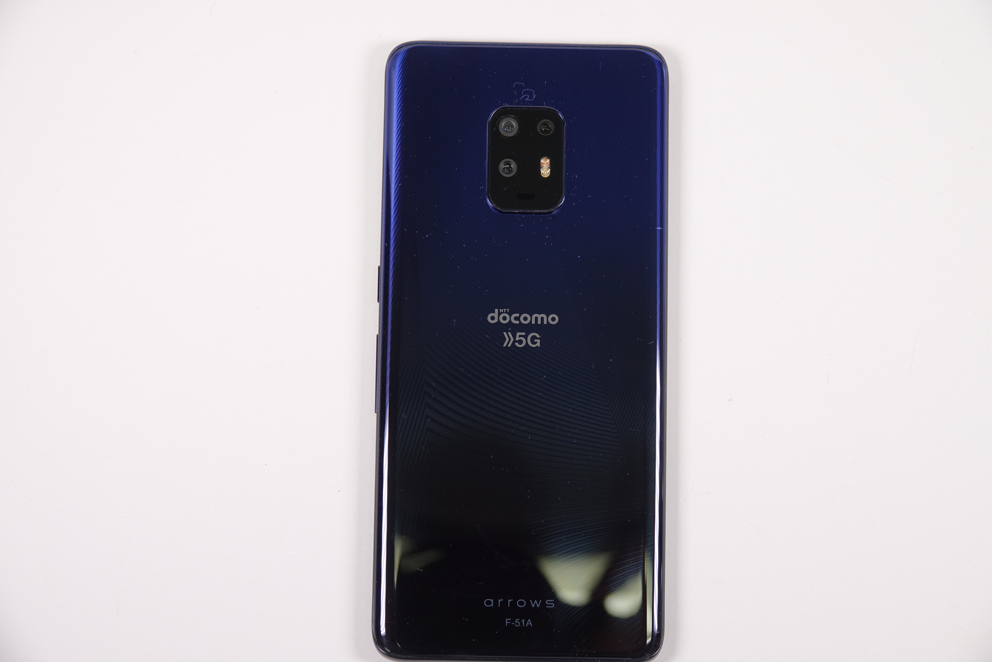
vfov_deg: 16.5
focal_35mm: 83
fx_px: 2287
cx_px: 496
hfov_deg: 24.5
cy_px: 331
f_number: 3.5
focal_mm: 30.5
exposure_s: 1/100
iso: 100
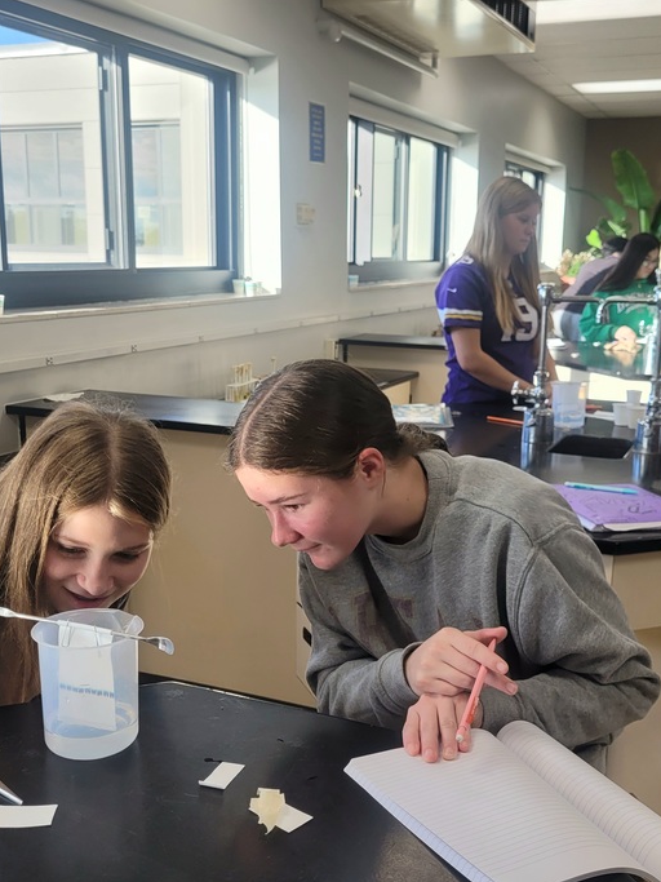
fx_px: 993
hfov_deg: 36.8
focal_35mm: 39
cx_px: 349
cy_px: 473
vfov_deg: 47.8
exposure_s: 1/132
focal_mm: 5.4
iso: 40
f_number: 1.8
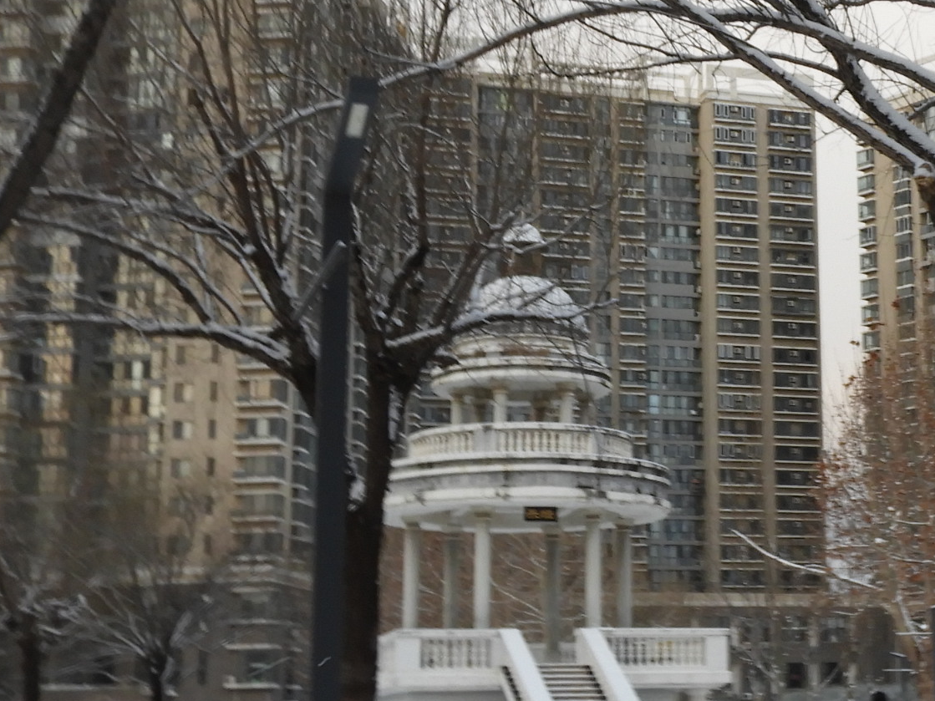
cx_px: 768
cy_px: 337
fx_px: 1891
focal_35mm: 70
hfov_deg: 27.2
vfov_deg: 21.0
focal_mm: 4.3
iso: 100
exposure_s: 1/80
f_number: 3.3
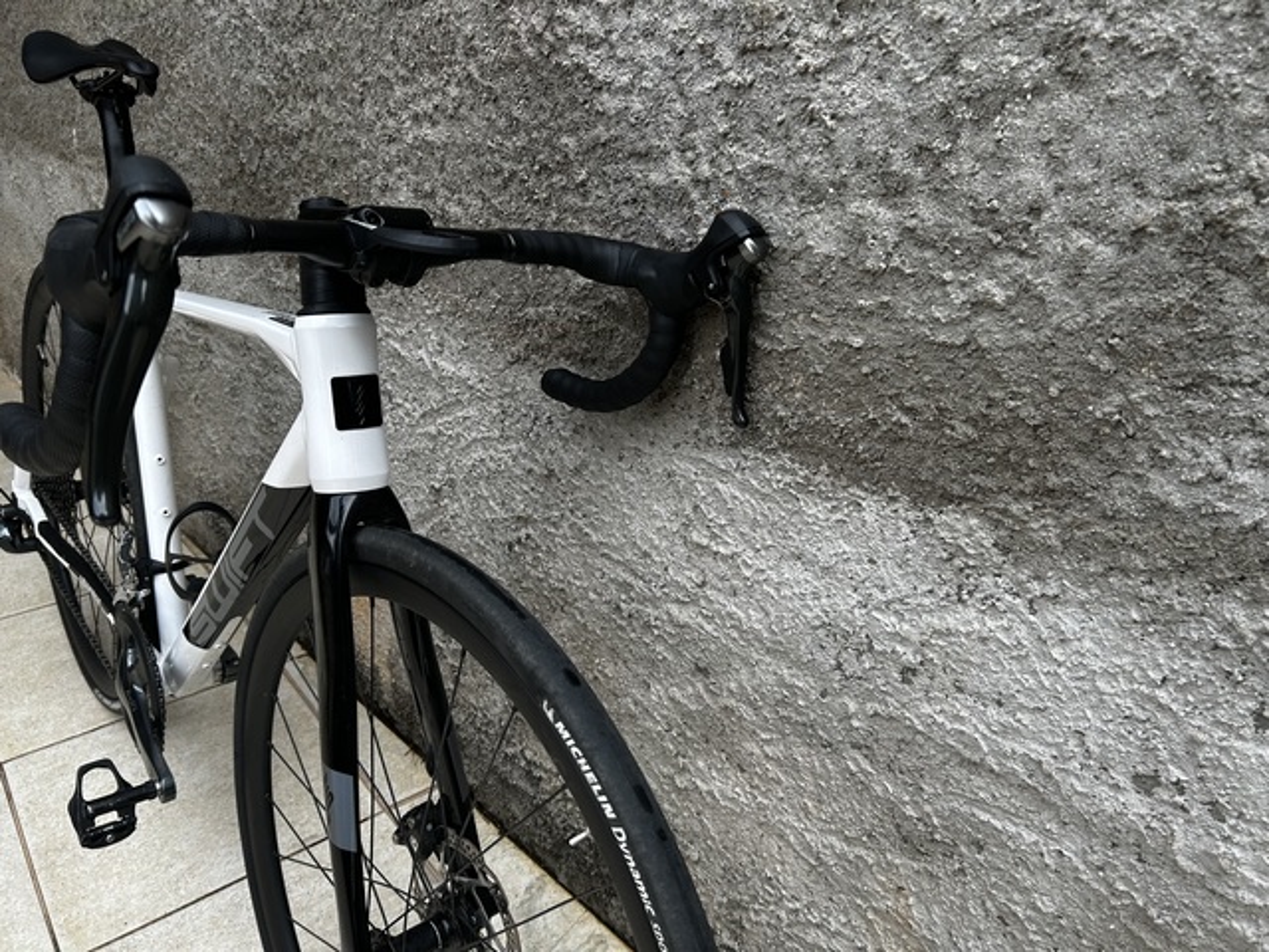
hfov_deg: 67.3
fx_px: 953
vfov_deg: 53.1
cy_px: 476
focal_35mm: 26
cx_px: 634
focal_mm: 5.7
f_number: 1.5
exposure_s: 1/427
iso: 50
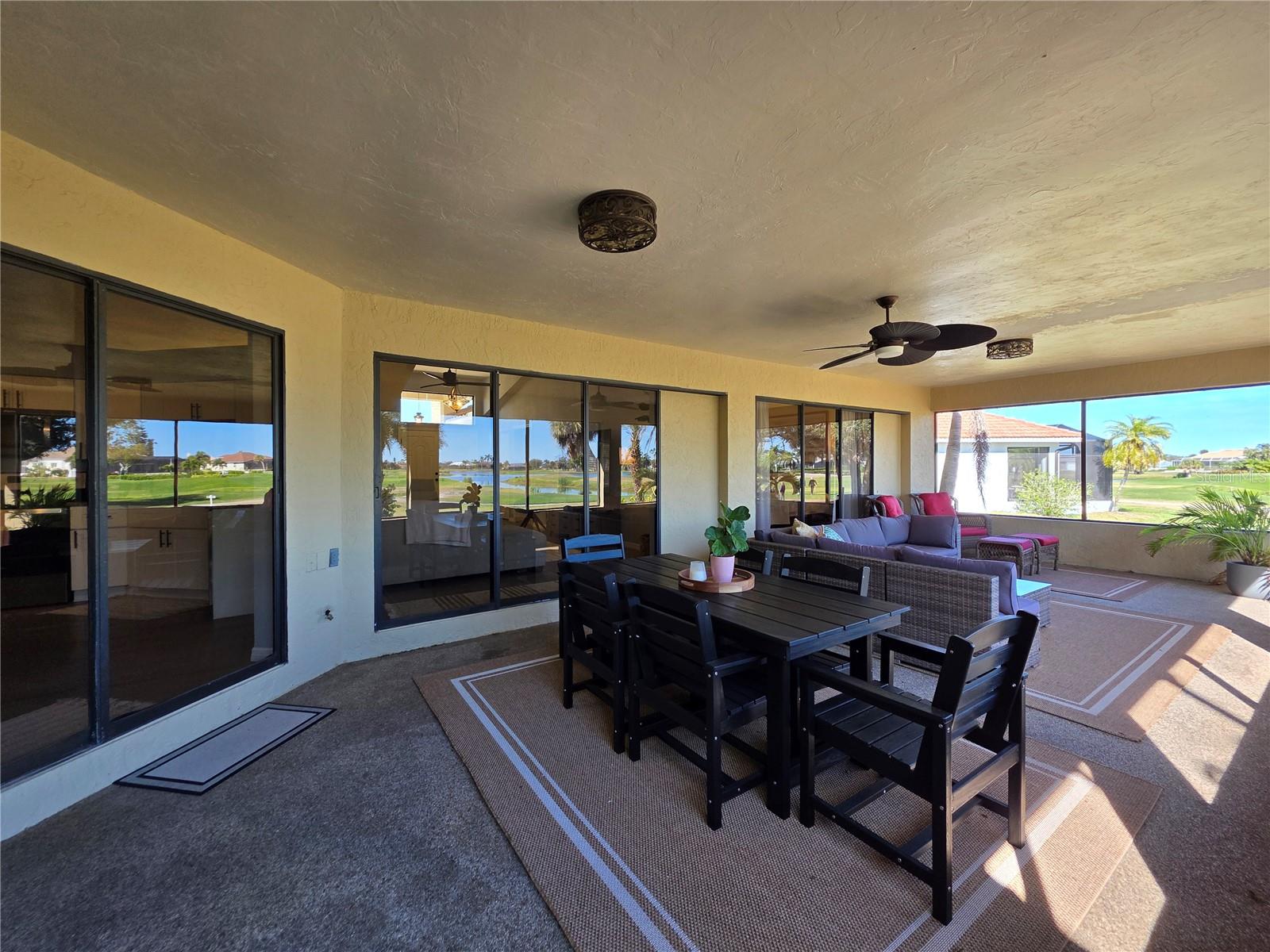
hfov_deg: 106.2
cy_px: 476
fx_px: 477
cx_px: 635
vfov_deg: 89.9
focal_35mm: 13
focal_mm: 2.2
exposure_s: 1/120
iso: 50
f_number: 1.9
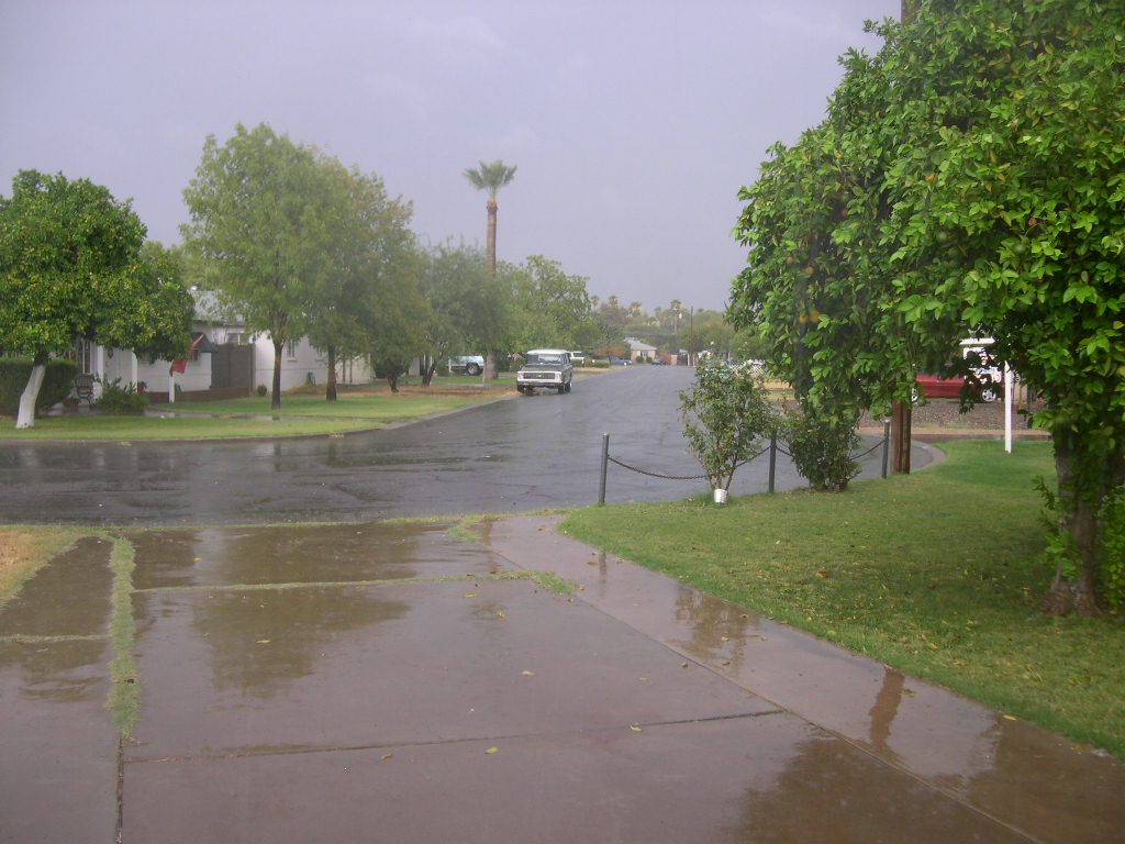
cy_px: 422
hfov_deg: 49.0
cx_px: 562
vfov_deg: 37.7
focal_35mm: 38
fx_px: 1235
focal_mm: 8
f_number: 2.8
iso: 100
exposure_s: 1/34.1
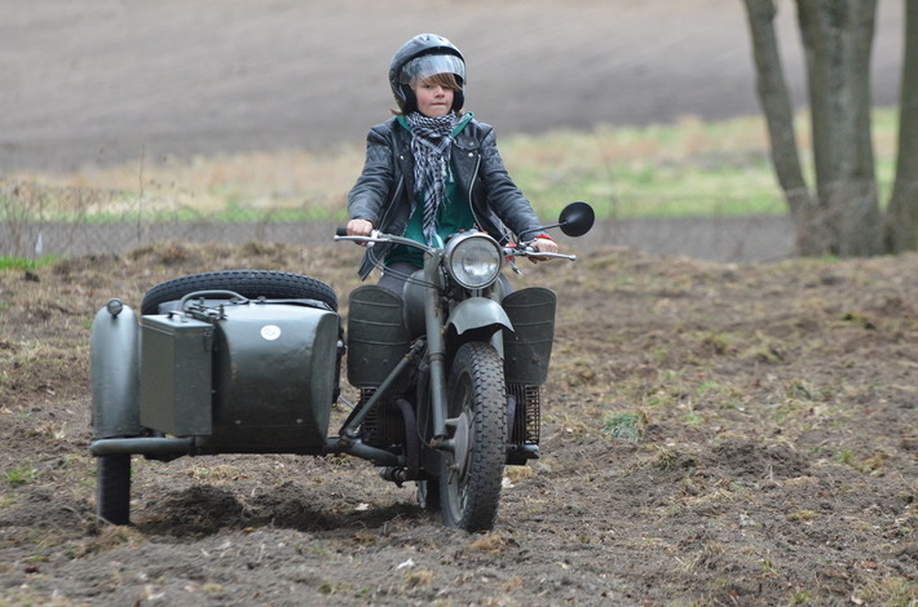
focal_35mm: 278
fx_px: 7060
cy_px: 304
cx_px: 459
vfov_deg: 4.9
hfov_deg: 7.4
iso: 1600
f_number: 4
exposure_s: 1/1000
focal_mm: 185
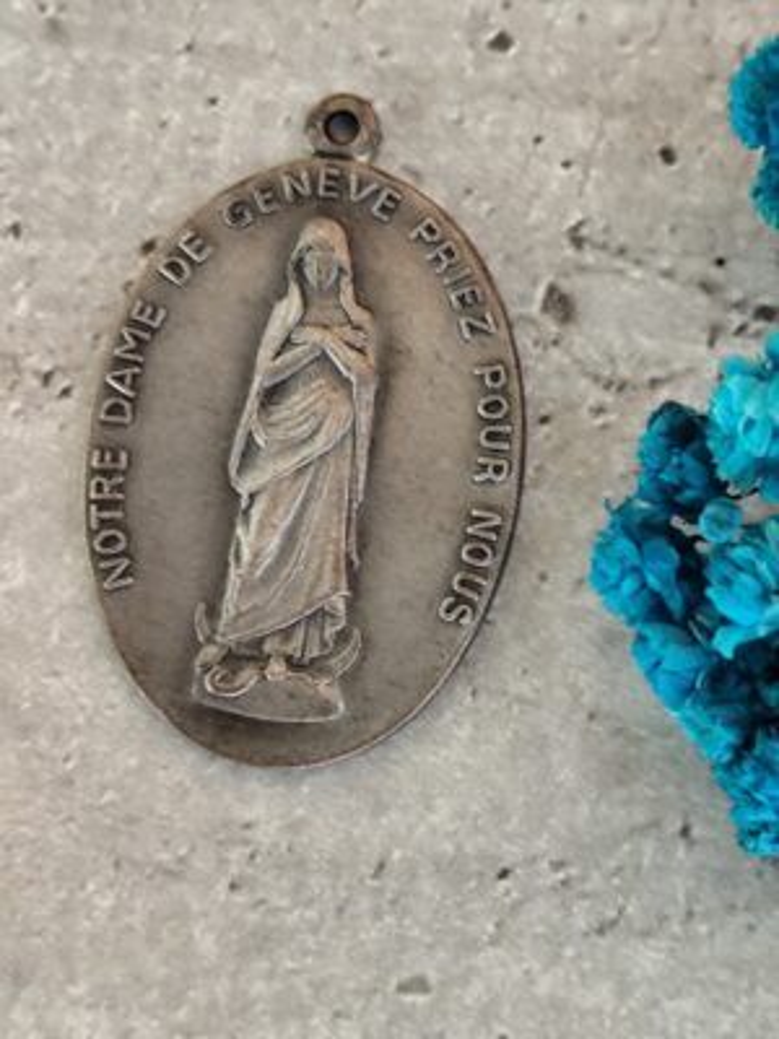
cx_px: 390
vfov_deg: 21.1
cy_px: 520
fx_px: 2791
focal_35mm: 93
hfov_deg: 15.9
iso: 250
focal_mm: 6.19
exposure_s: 1/25
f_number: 1.65
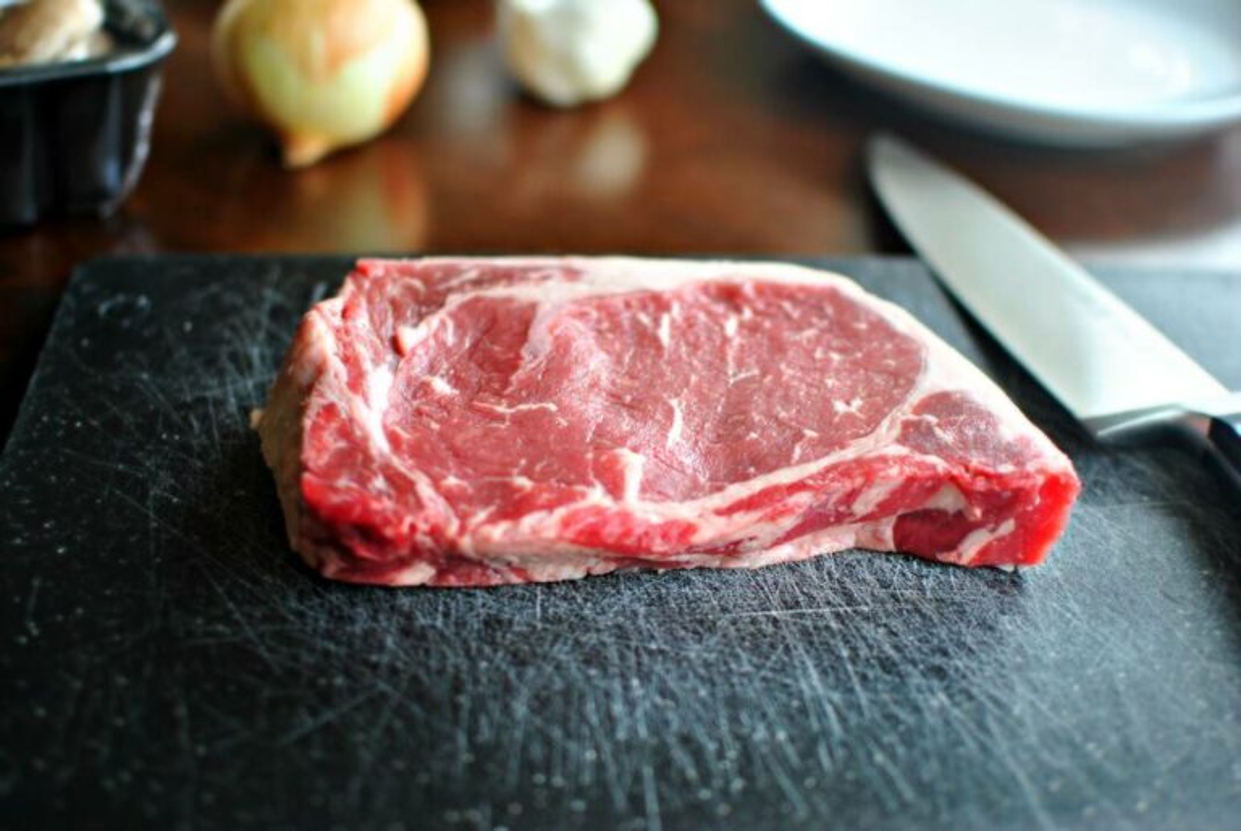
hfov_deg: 37.8
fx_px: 1812
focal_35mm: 52
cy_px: 416
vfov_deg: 25.8
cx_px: 620
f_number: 2
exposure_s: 1/60
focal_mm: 35
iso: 160
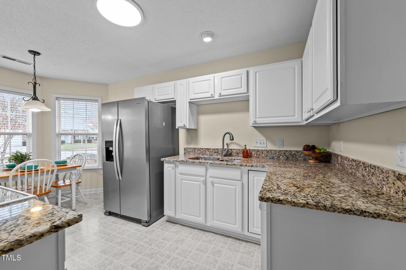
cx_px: 203
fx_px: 158
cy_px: 135
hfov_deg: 104.3
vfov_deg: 81.2
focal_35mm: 14
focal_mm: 14
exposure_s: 1/2.5
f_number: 7.1
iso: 200
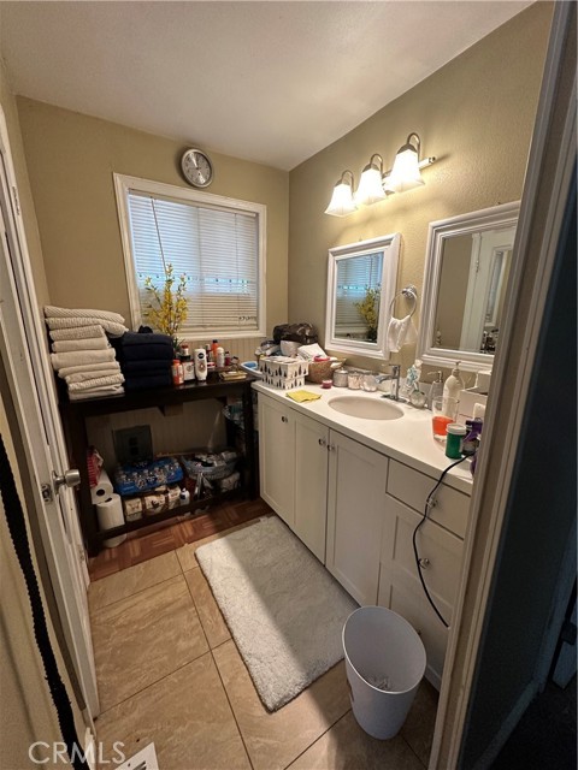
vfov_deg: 102.1
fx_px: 312
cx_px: 289
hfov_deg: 85.7
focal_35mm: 14
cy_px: 385
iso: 250
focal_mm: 2.22
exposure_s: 1/120
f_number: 2.2
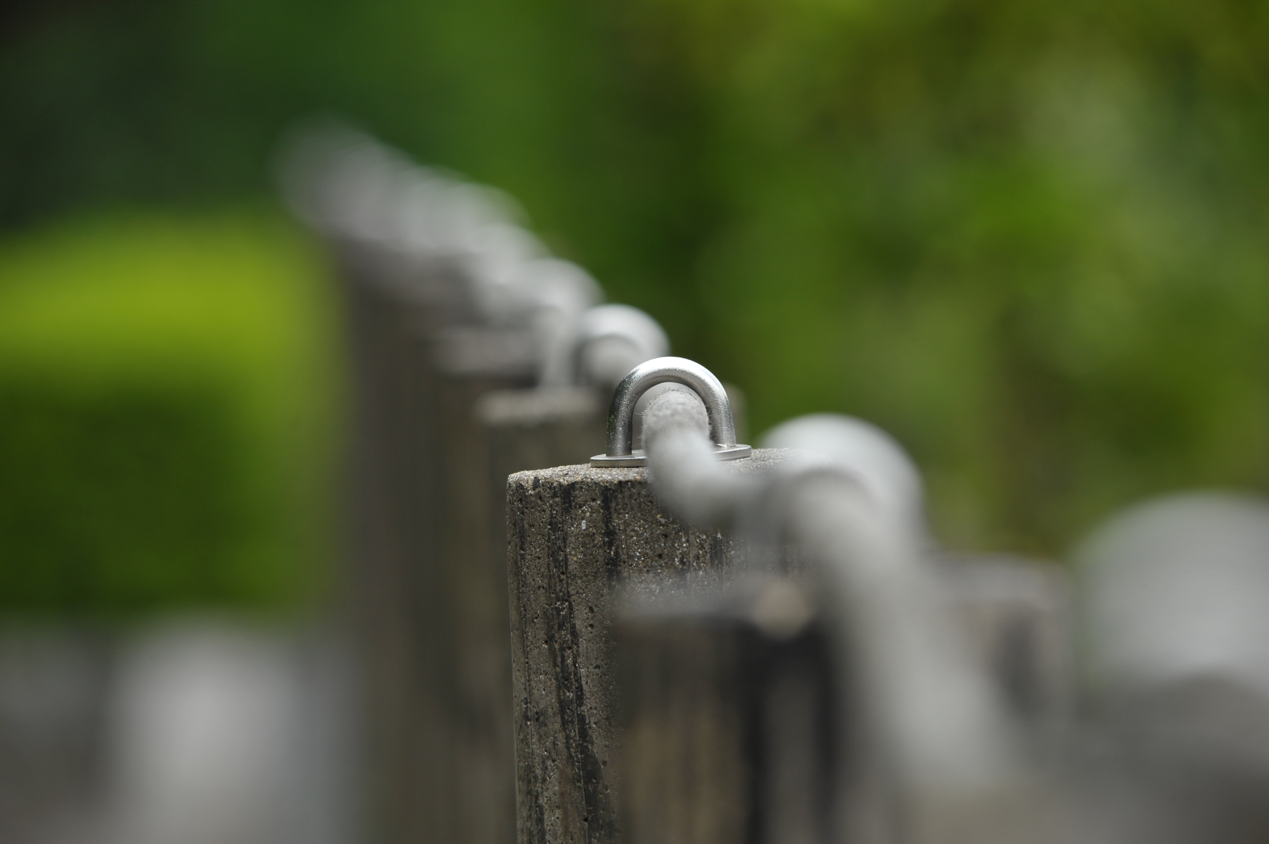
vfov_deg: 4.7
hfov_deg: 7.1
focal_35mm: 290
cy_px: 422
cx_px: 634
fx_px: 10216
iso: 400
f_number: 8
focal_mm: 290
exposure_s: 1/400
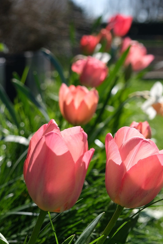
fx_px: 495
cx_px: 98
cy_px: 117
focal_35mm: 73
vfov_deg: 27.7
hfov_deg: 18.7
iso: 160
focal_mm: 31.5
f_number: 4.5
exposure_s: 1/850
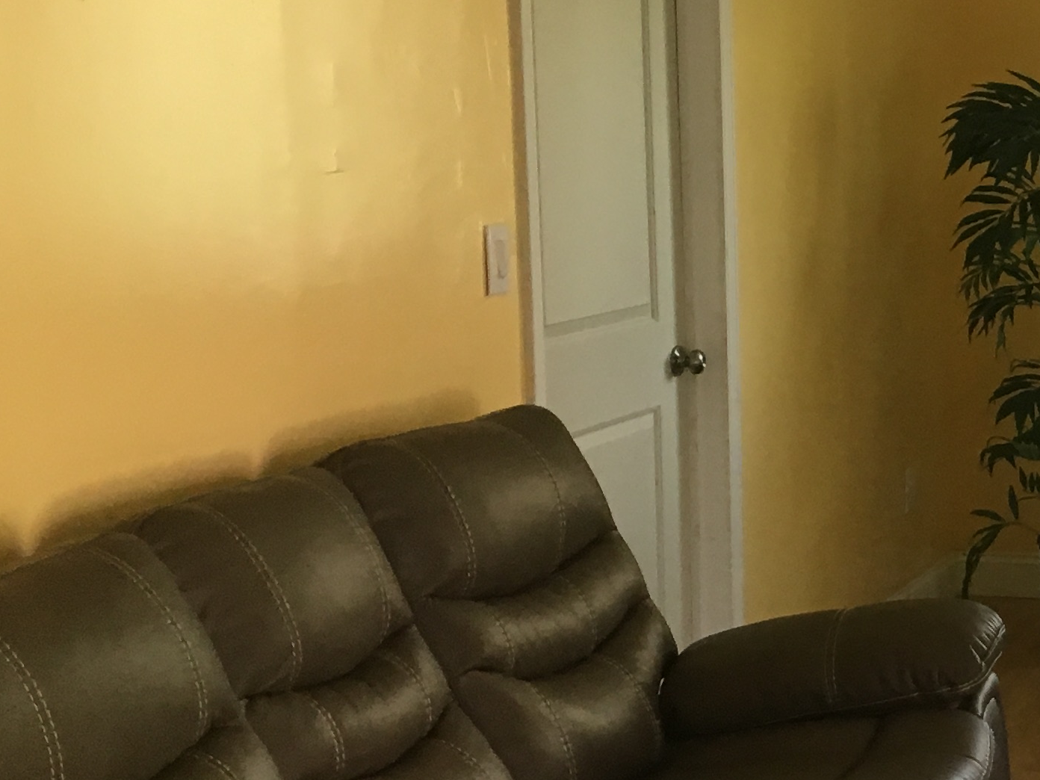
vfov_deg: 17.6
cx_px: 1480
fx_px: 2524
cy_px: 448
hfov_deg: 20.5
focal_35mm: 84
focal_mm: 4.15
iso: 80
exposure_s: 1/30
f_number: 2.2
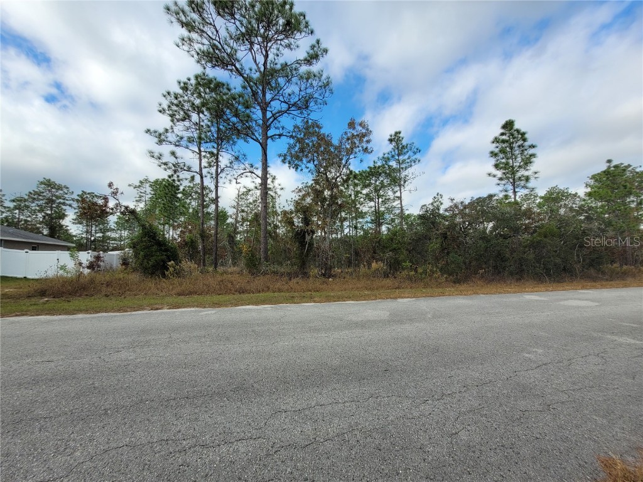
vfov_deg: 89.9
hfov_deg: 106.2
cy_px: 241
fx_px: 241
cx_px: 322
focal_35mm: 13
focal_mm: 1.74
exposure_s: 1/1058
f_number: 2.2
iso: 40
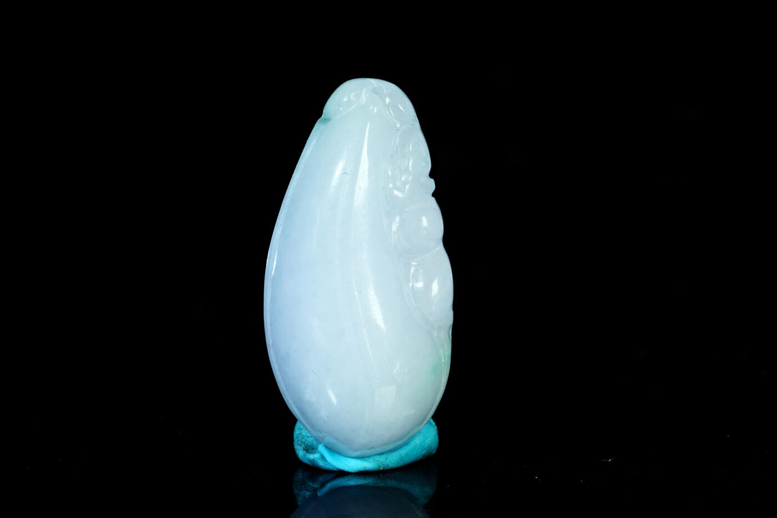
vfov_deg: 8.7
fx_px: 3389
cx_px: 388
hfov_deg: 13.1
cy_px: 259
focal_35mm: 157
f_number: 18
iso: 100
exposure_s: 1/160
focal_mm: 105
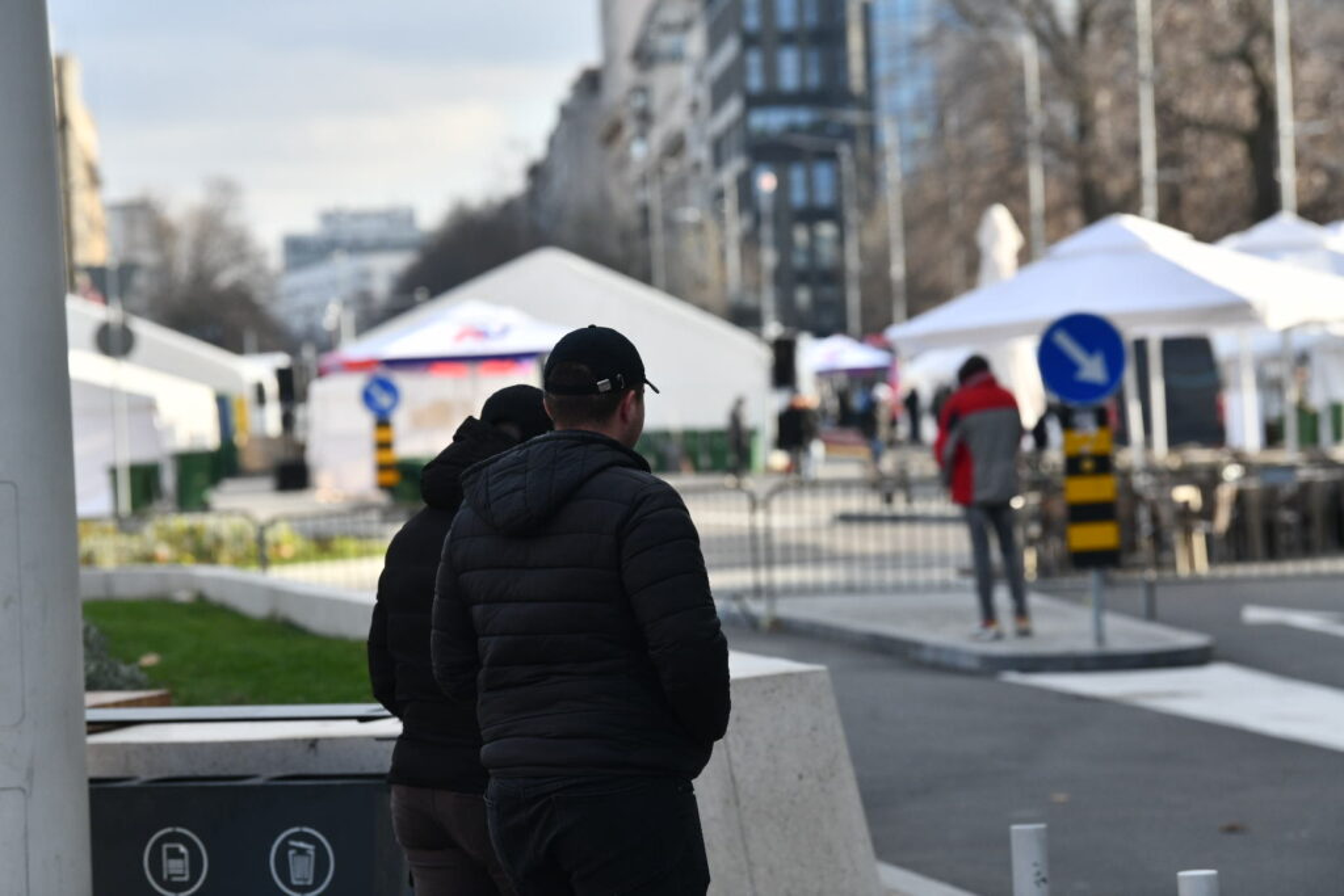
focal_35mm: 150
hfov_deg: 13.7
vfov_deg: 9.2
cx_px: 672
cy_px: 448
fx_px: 5600
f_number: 5
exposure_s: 1/2500
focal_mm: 150
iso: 800
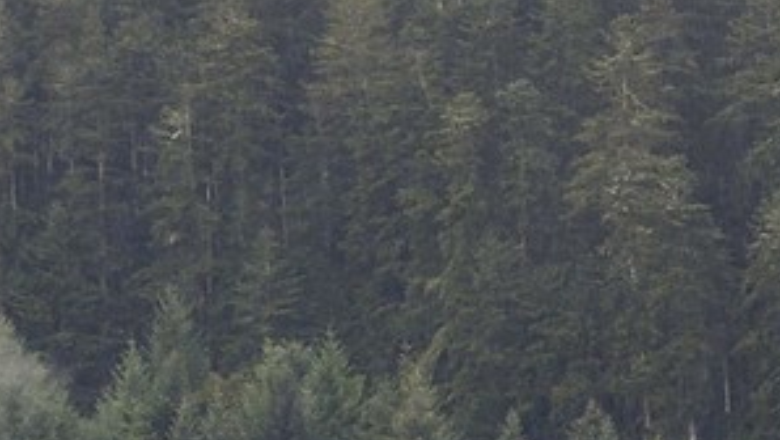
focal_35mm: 618
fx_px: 12789
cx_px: 2065
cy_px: 1283
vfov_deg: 2.0
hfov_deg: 3.4
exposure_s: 1/160
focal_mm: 110
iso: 800
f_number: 7.1
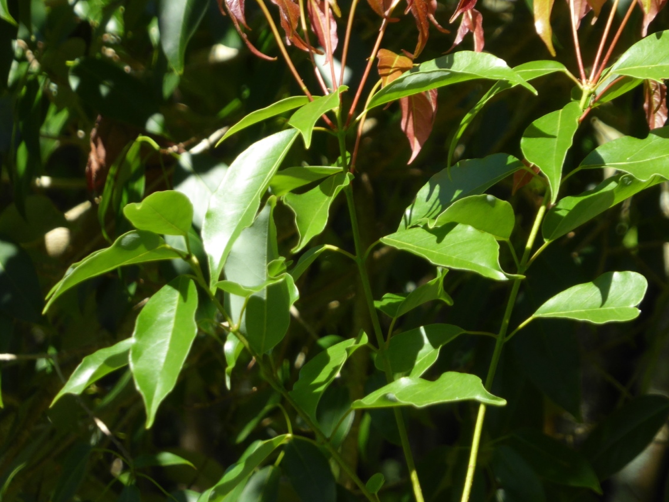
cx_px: 401
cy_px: 175
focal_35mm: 459
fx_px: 8870
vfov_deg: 3.2
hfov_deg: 4.3
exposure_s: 1/100
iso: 100
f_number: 6
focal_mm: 62.1
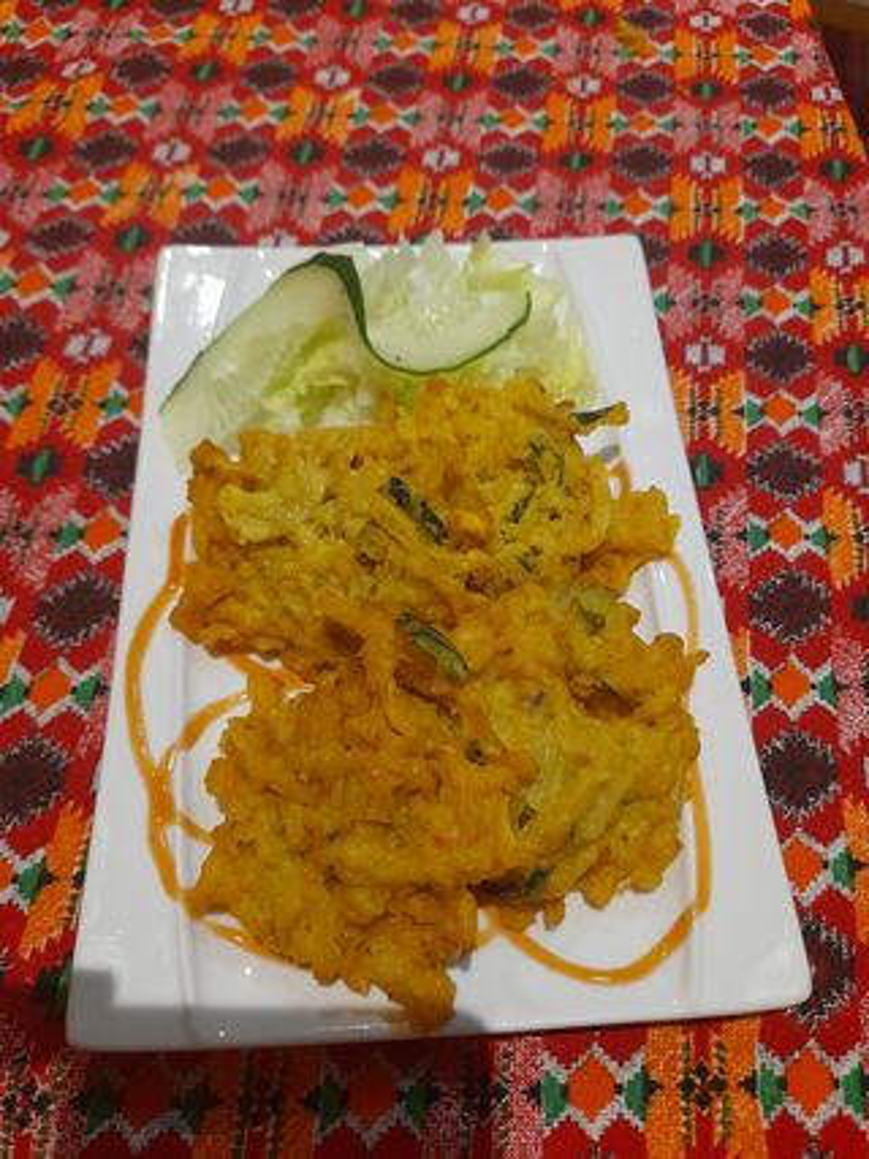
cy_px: 580
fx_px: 837
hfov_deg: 54.9
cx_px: 434
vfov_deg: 69.4
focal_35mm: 25
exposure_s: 1/33
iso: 320
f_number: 2
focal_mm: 4.6
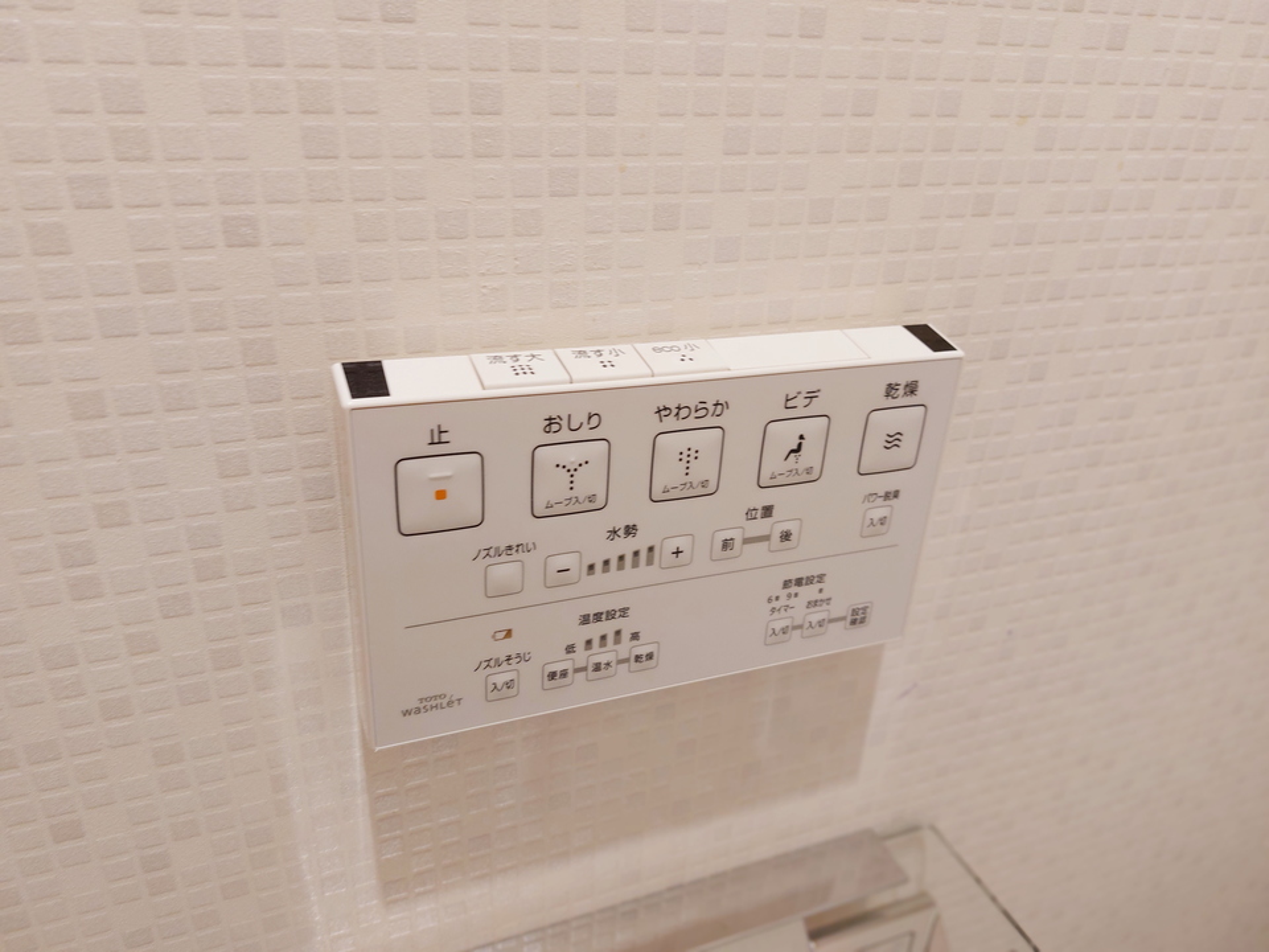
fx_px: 880
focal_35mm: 24
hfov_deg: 71.6
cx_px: 634
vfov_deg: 56.8
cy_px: 476
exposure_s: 1/24
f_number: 1.8
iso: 100
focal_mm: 5.23
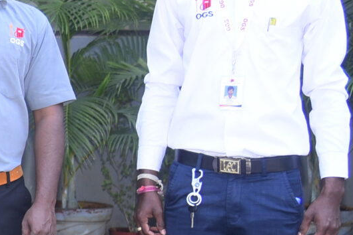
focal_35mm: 169
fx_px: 1658
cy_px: 122
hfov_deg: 10.6
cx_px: -455
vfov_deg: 8.1
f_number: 4
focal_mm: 35
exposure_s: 1/160
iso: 200
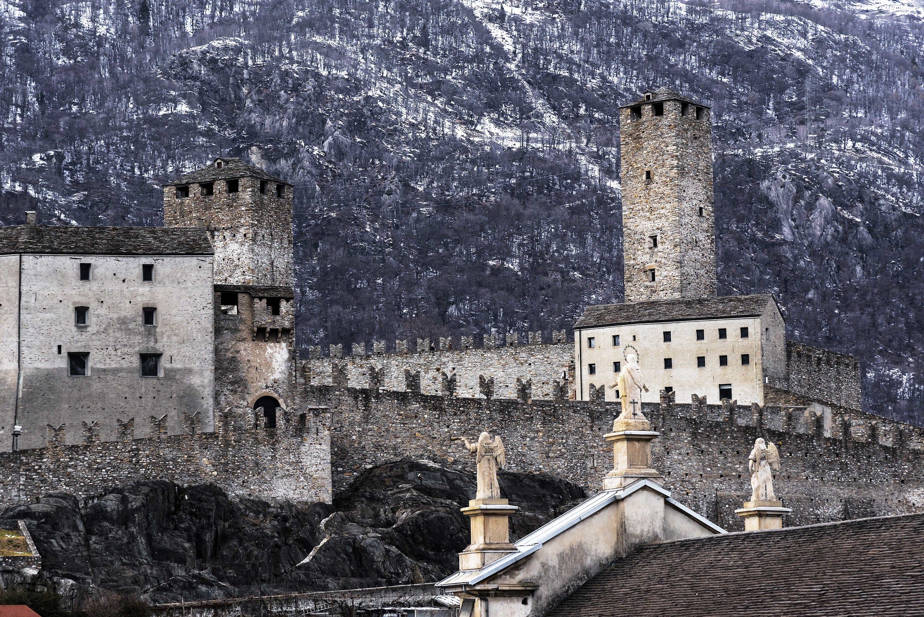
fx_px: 3081
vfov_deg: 11.4
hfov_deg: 17.1
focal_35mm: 120
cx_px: 462
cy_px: 308
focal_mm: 120
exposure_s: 1/200
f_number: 9
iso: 400
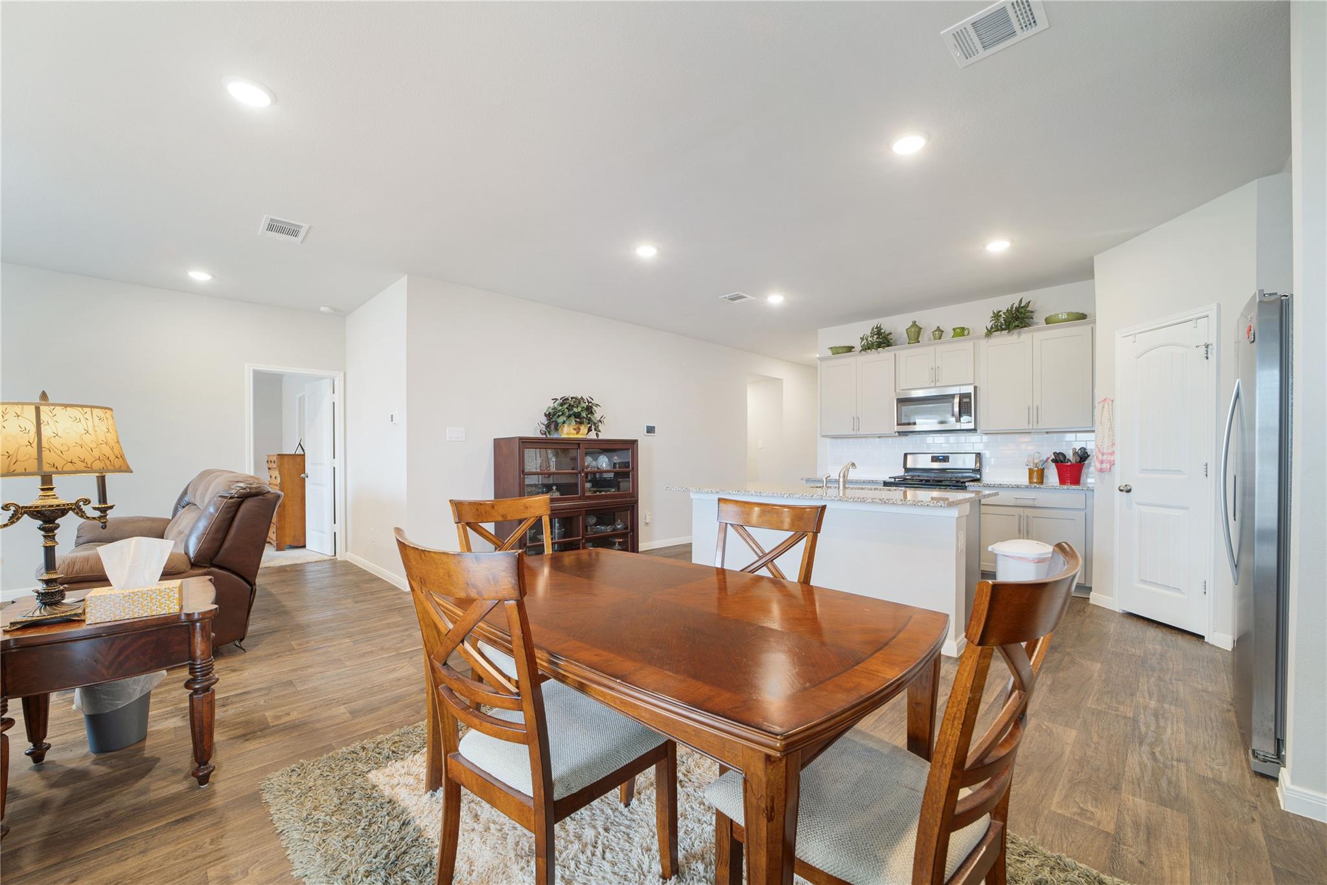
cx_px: 664
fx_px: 516
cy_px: 442
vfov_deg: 81.2
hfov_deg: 104.3
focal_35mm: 14
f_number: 8
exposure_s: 1
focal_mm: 14
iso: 100
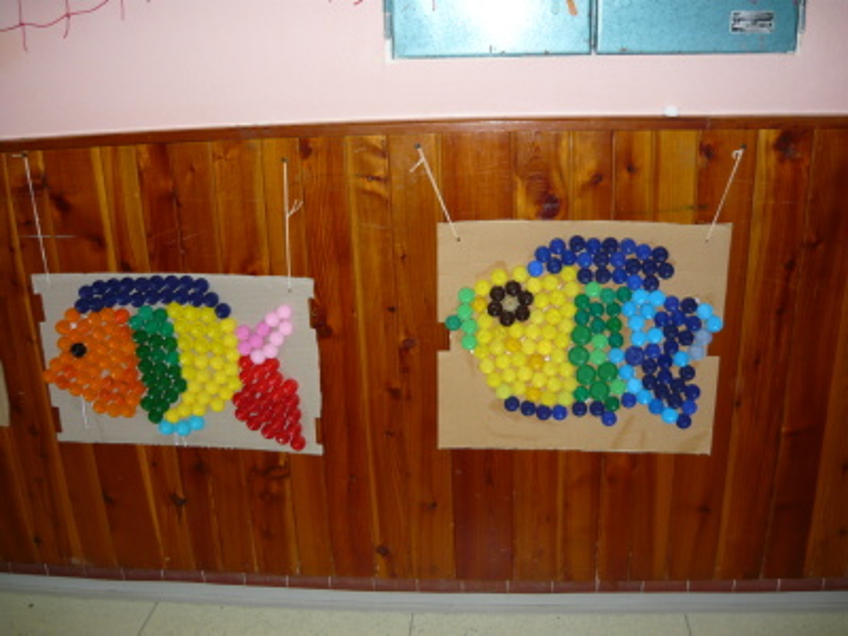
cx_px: 424
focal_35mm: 33
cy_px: 318
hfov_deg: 55.4
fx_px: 808
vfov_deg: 42.9
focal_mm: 5.5
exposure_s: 1/30
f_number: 2.8
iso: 125
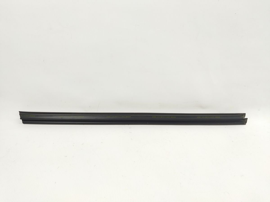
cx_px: 135
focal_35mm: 27
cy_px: 101
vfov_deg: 51.4
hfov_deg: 65.3
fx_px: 211
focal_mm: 4.71
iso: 141
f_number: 1.79
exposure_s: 1/100
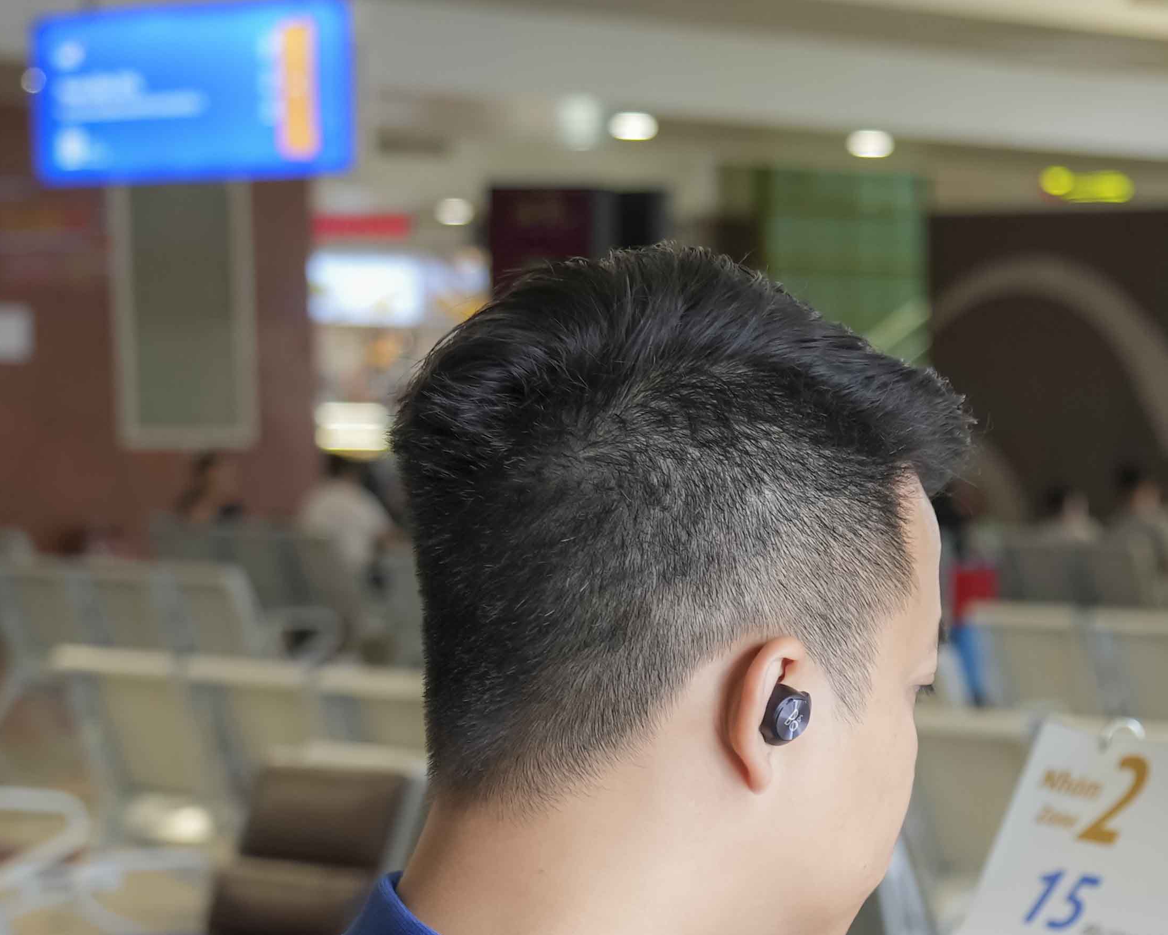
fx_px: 4114
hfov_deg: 15.6
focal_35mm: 119
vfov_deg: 12.7
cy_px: 1039
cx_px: 1358
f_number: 4
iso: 800
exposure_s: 1/125
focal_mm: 40
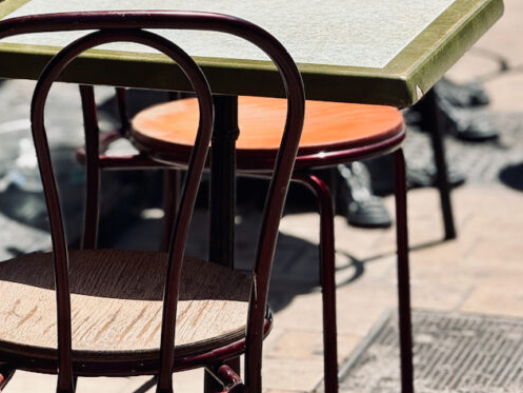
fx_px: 3733
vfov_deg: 6.0
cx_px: -7
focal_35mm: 247
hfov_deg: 8.0
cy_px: 140
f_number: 2.8
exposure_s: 1/1294
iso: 64
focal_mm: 15.66
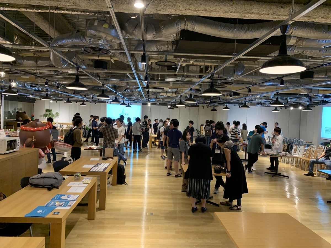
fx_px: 249
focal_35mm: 26
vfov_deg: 53.1
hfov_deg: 67.3
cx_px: 166
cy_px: 124
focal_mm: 4.25
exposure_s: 1/55
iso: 400
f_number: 1.8
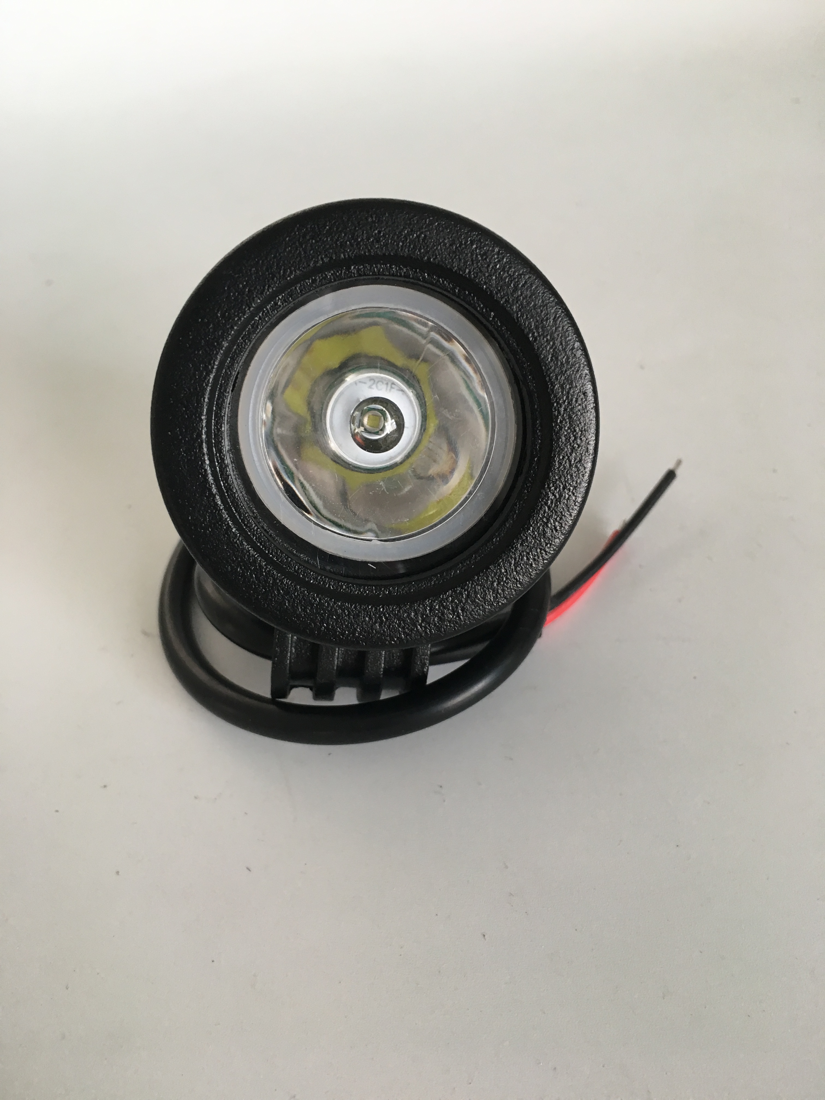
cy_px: 550
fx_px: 922
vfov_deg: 61.7
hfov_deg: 48.2
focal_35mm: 29
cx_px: 412
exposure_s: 1/33
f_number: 2.2
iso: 50
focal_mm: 4.15
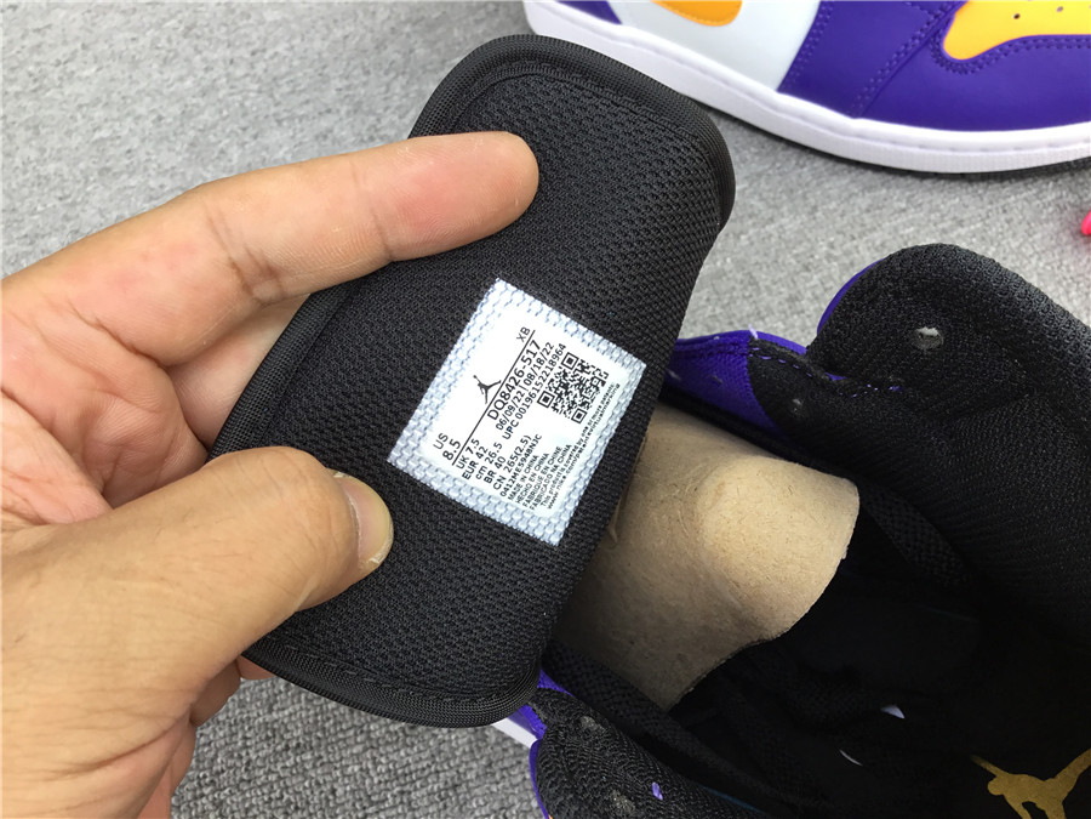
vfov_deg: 45.4
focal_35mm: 31
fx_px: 977
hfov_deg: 58.4
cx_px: 546
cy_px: 410
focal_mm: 3.3
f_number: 2.4
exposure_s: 1/100
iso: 32
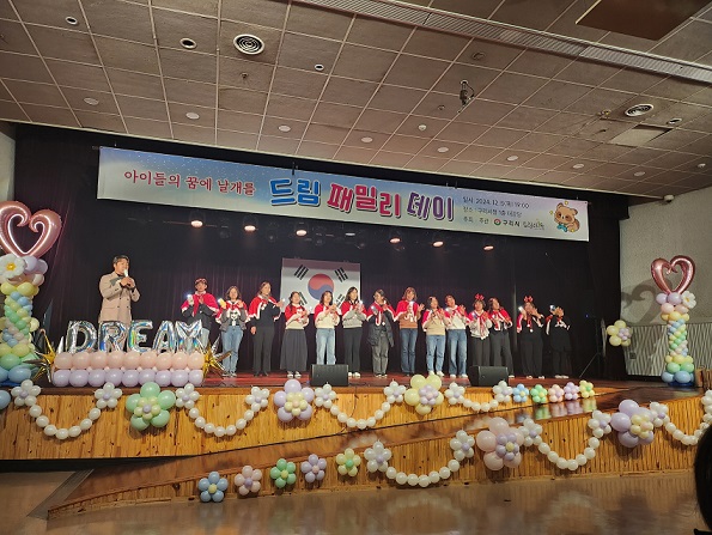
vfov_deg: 56.9
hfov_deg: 71.6
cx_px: 356
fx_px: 494
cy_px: 268
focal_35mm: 24
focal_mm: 5
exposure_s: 1/120
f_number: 1.8
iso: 320
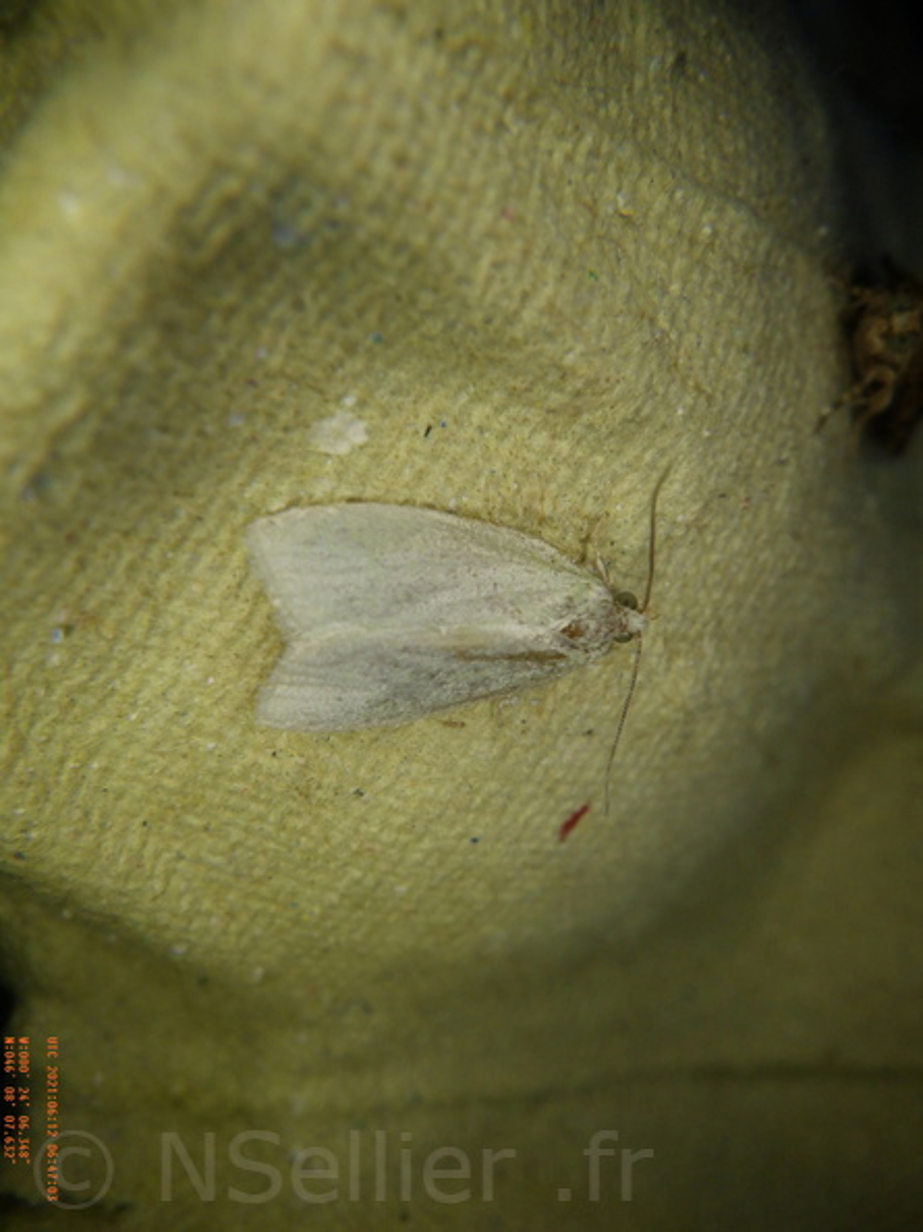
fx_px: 1210
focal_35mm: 34
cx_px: 462
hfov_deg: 41.8
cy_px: 616
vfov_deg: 54.0
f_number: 4.6
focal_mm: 6.1
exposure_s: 1/4000
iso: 250
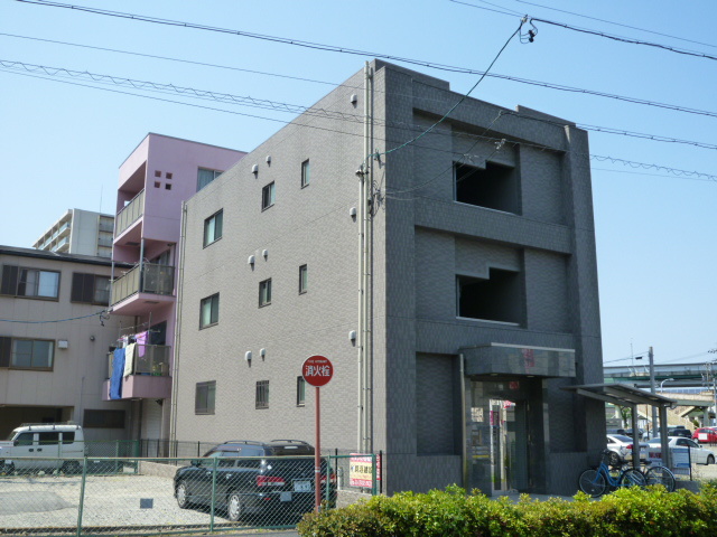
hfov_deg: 51.4
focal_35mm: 36
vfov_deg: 39.7
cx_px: 358
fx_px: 746
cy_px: 268
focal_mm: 6.3
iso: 125
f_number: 4
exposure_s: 1/400
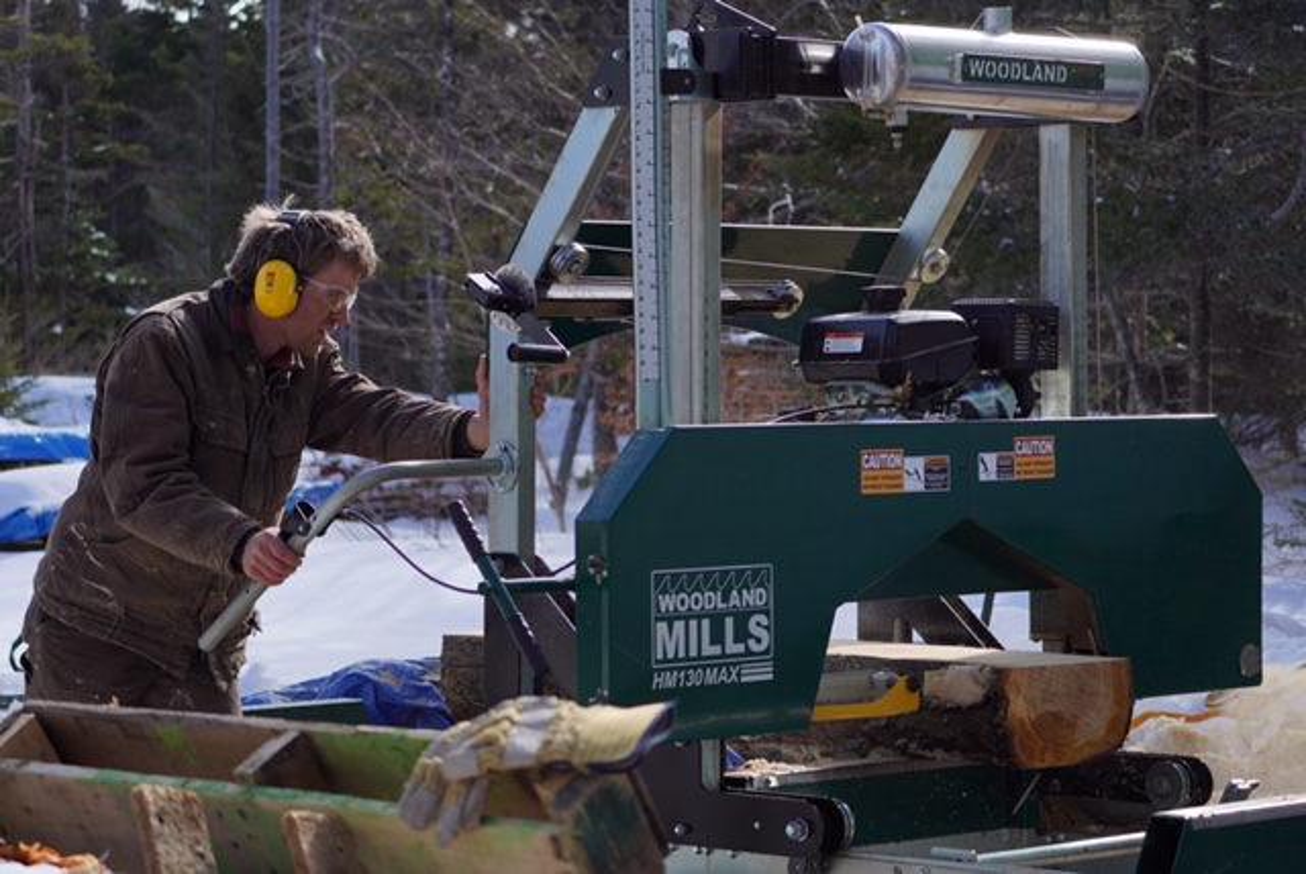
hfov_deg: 19.4
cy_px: 437
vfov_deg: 13.1
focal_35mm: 105
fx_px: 3813
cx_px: 653
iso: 160
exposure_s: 1/1250
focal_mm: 70
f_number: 4.5
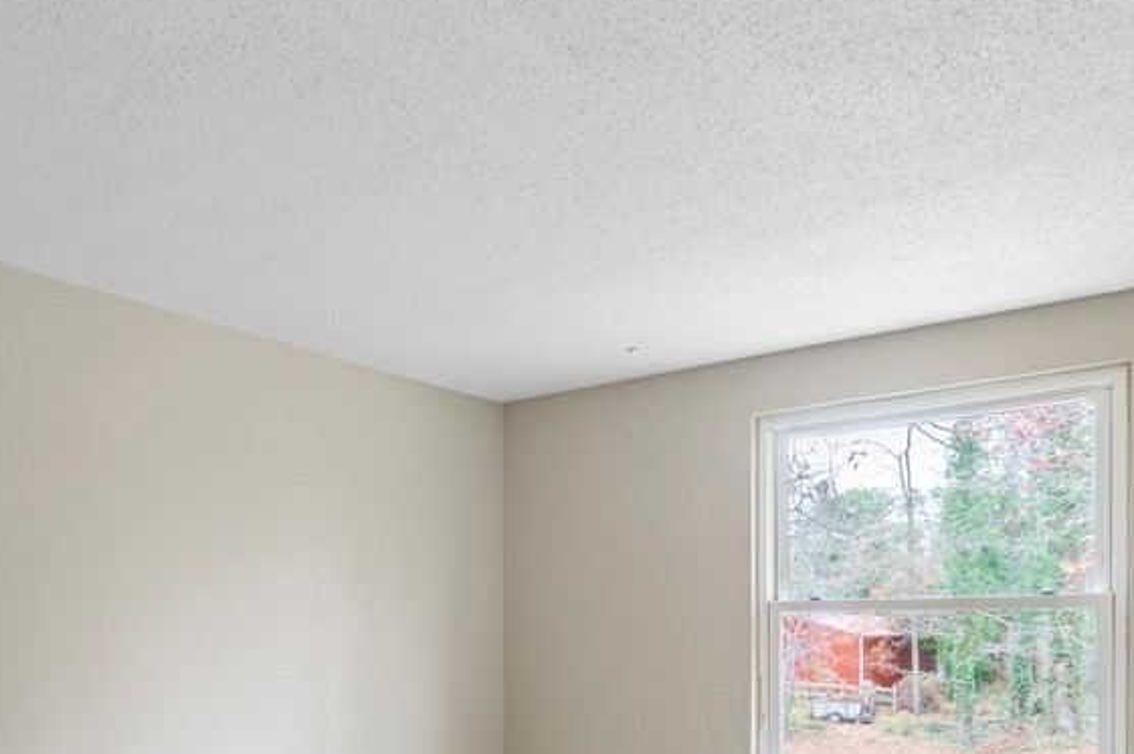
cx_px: 404
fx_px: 976
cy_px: 603
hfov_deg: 59.3
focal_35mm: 31
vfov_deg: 40.5
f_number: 6.3
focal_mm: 16
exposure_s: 1/30
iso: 800
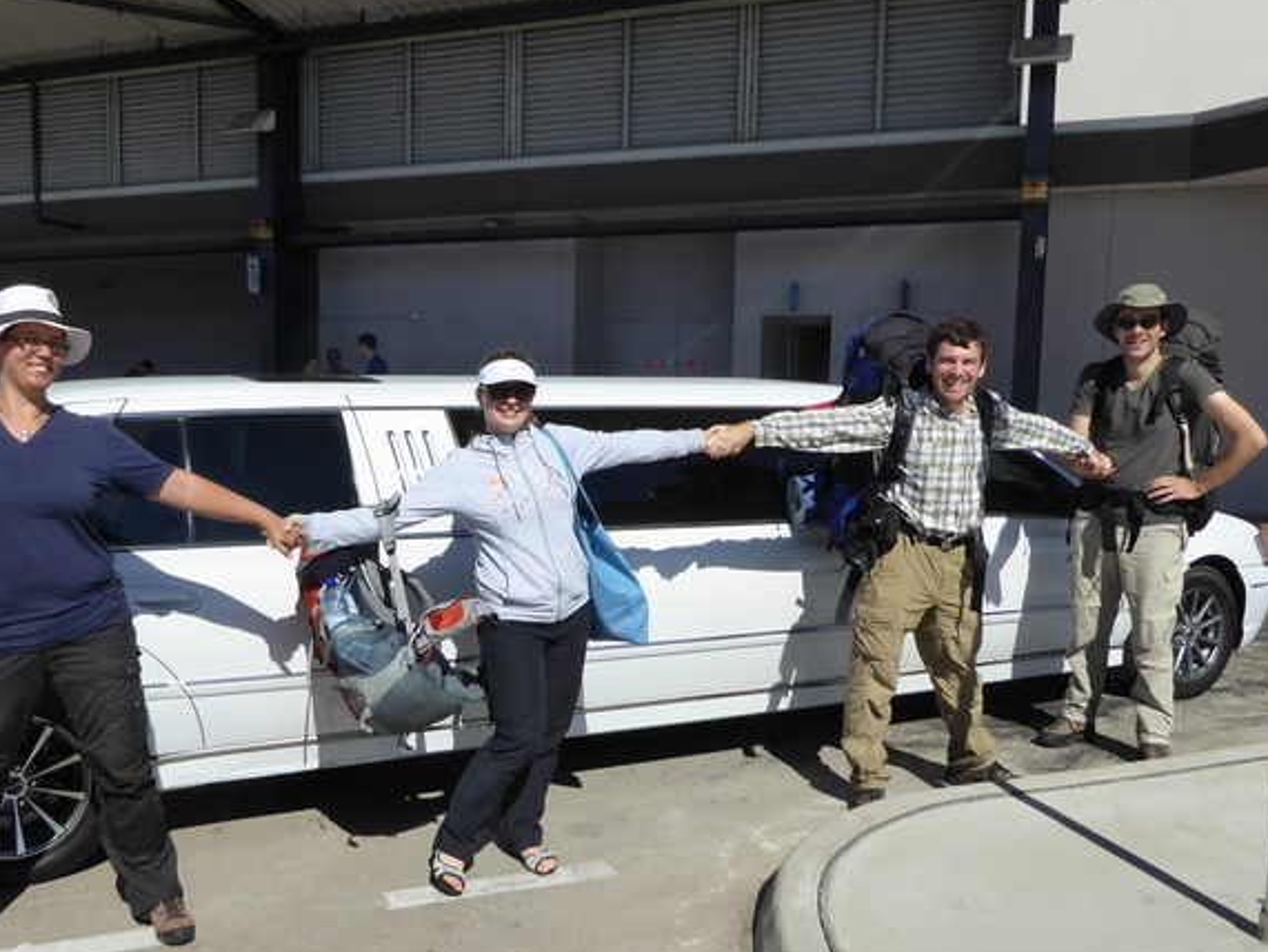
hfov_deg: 52.3
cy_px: 564
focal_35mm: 35
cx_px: 515
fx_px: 1283
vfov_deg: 40.6
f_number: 3.3
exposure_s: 1/2000
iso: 160
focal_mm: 4.3
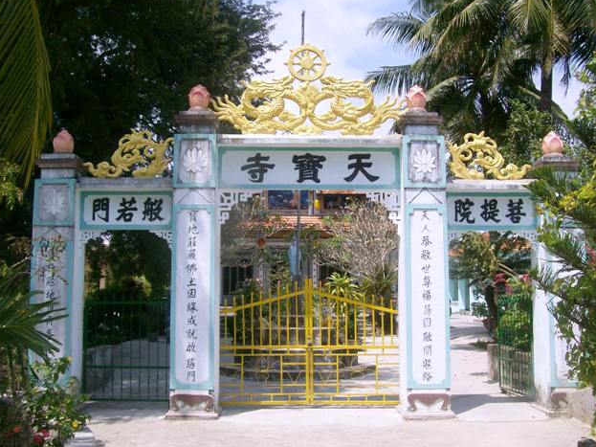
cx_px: 291
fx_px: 637
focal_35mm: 37
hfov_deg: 50.1
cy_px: 218
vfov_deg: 38.7
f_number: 4.8
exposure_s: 1/560
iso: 80
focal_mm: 6
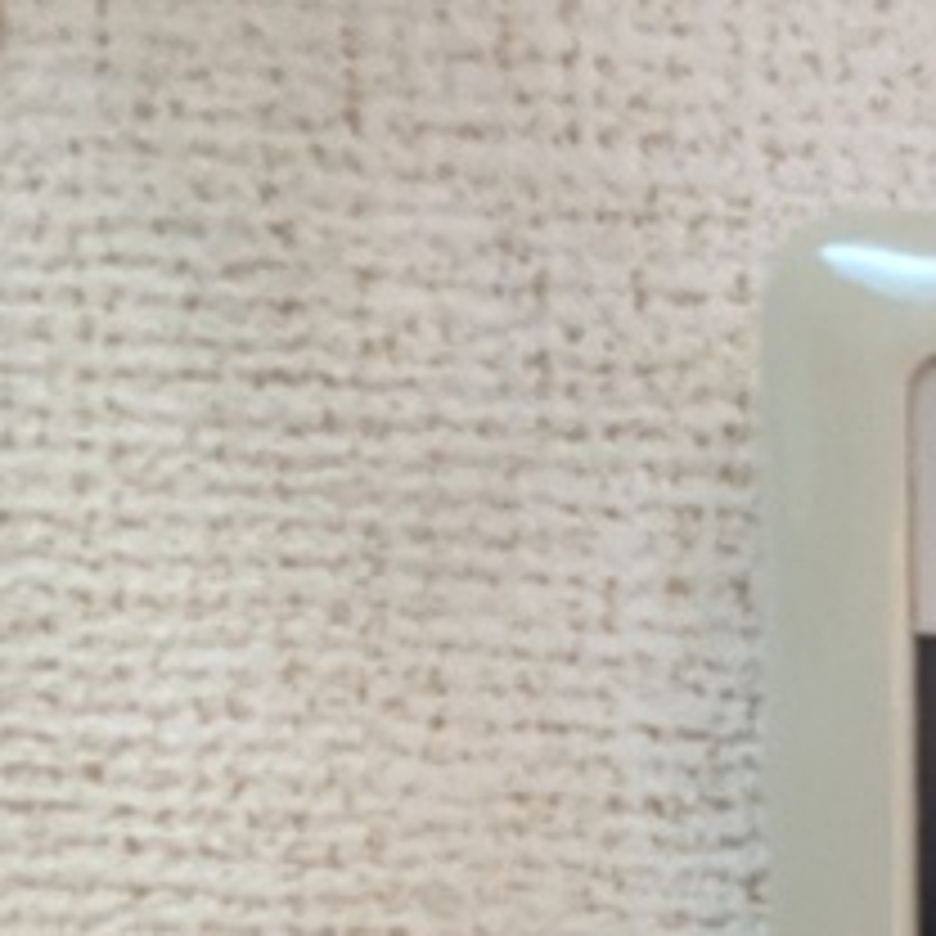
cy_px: 1188
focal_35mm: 57
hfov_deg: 23.5
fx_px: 1744
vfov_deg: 26.0
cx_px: 1438
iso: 158
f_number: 2.2
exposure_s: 1/40
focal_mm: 1.83
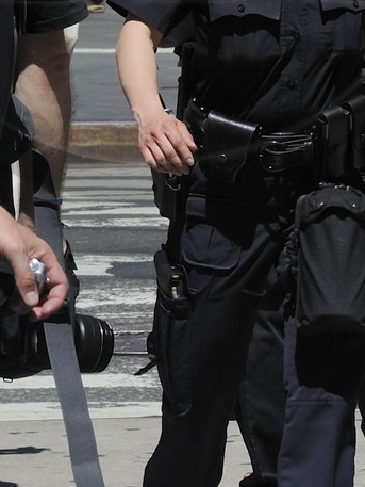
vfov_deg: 4.7
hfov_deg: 3.5
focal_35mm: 421
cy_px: -129
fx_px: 5916
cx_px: 152
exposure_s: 1/250
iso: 200
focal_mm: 125
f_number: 13
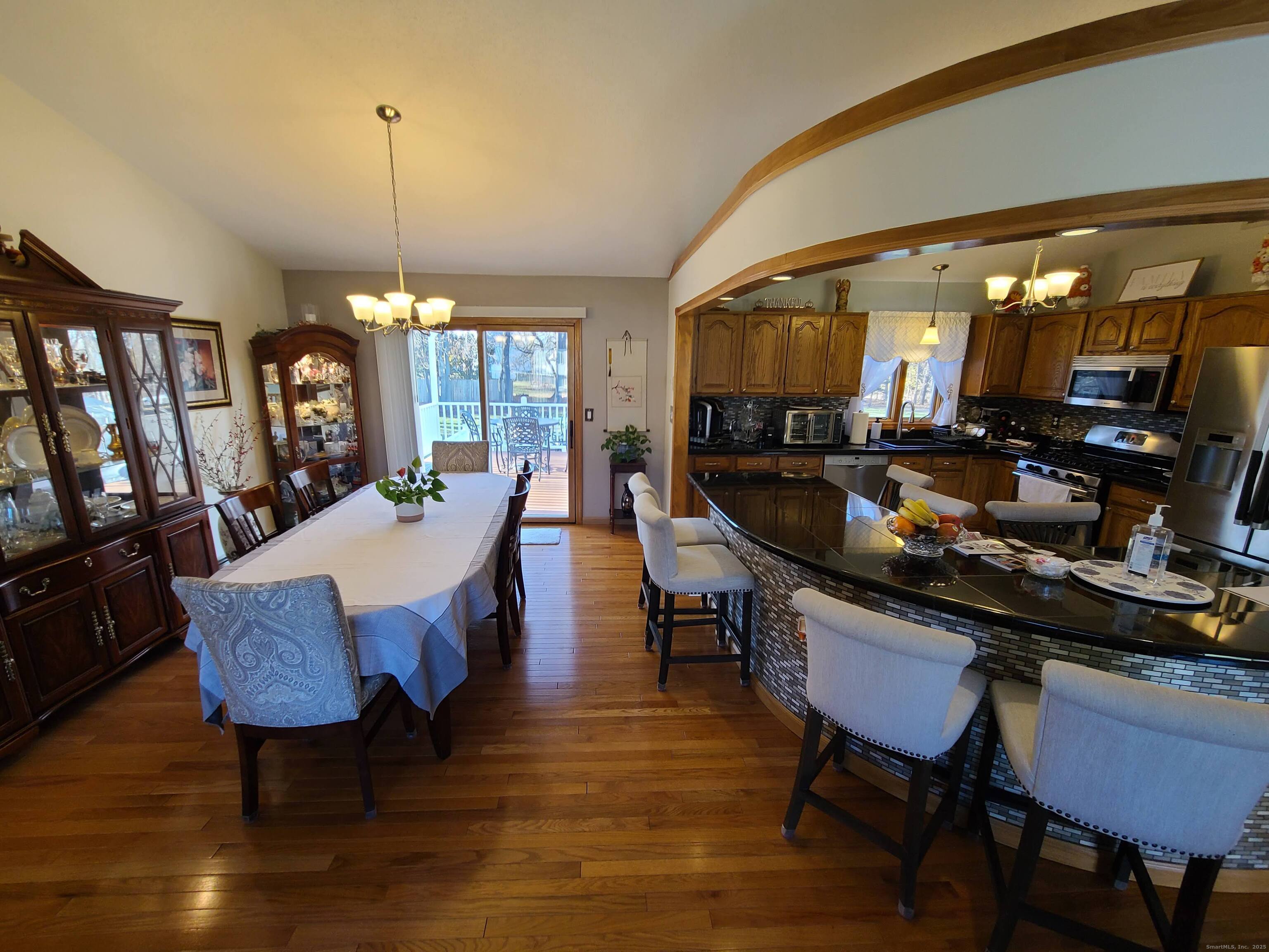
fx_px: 477
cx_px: 634
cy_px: 476
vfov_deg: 89.9
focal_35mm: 13
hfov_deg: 106.2
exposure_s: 1/60
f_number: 2.2
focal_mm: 2.2
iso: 160
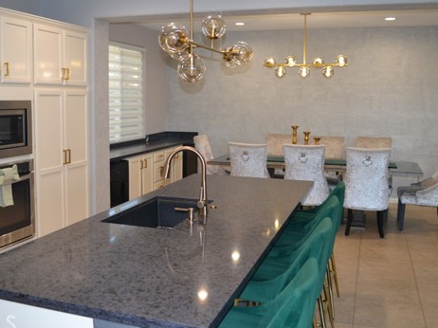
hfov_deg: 51.3
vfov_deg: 39.5
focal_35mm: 36
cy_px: 135
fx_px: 455
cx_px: 205
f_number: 3.5
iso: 640
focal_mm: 18
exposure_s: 1/60
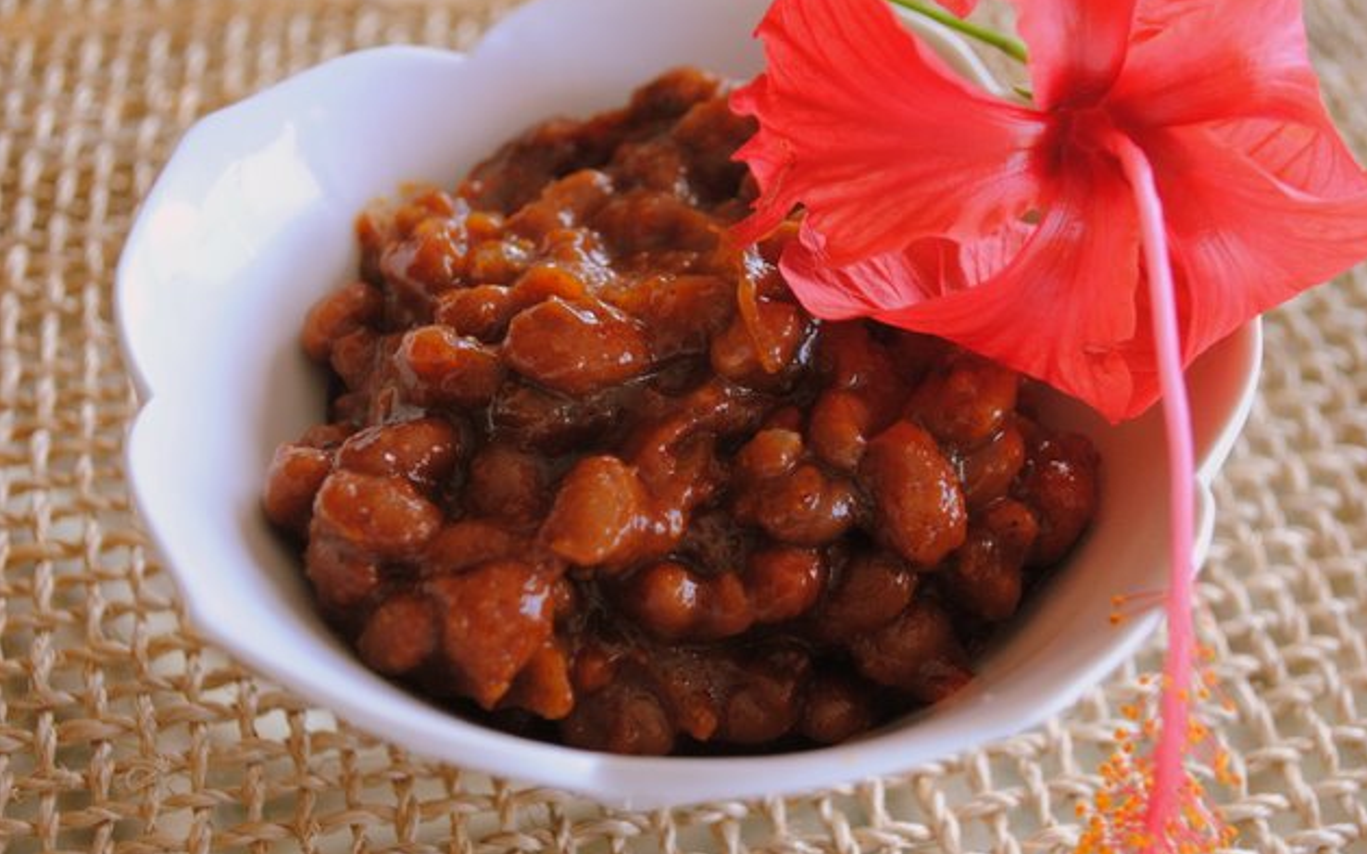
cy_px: 420
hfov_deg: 38.2
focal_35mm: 53
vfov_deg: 24.4
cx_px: 693
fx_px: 1974
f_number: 5
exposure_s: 1/50
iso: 800
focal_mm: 34
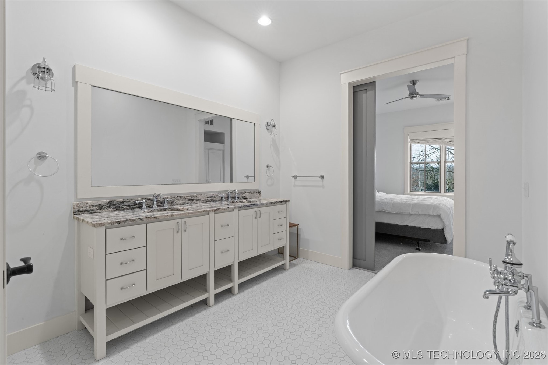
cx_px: 274
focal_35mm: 16
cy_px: 182
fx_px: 244
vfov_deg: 73.7
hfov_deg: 96.7
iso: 100
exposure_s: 1.6
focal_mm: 16
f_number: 8
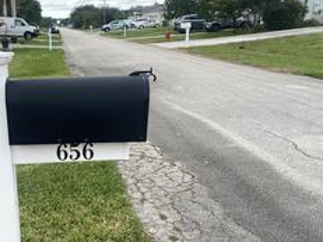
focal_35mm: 45
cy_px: 173
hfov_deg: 40.7
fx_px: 420
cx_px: 76
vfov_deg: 31.7
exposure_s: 1/1007
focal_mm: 4.25
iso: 32
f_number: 1.8
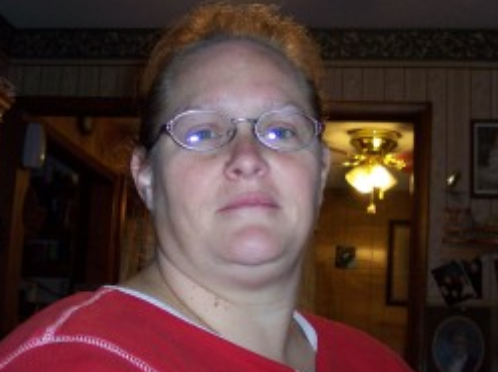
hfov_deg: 28.2
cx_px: 219
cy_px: 203
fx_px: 991
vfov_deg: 21.2
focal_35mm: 69
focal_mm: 8
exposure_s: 1/30
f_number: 2.8
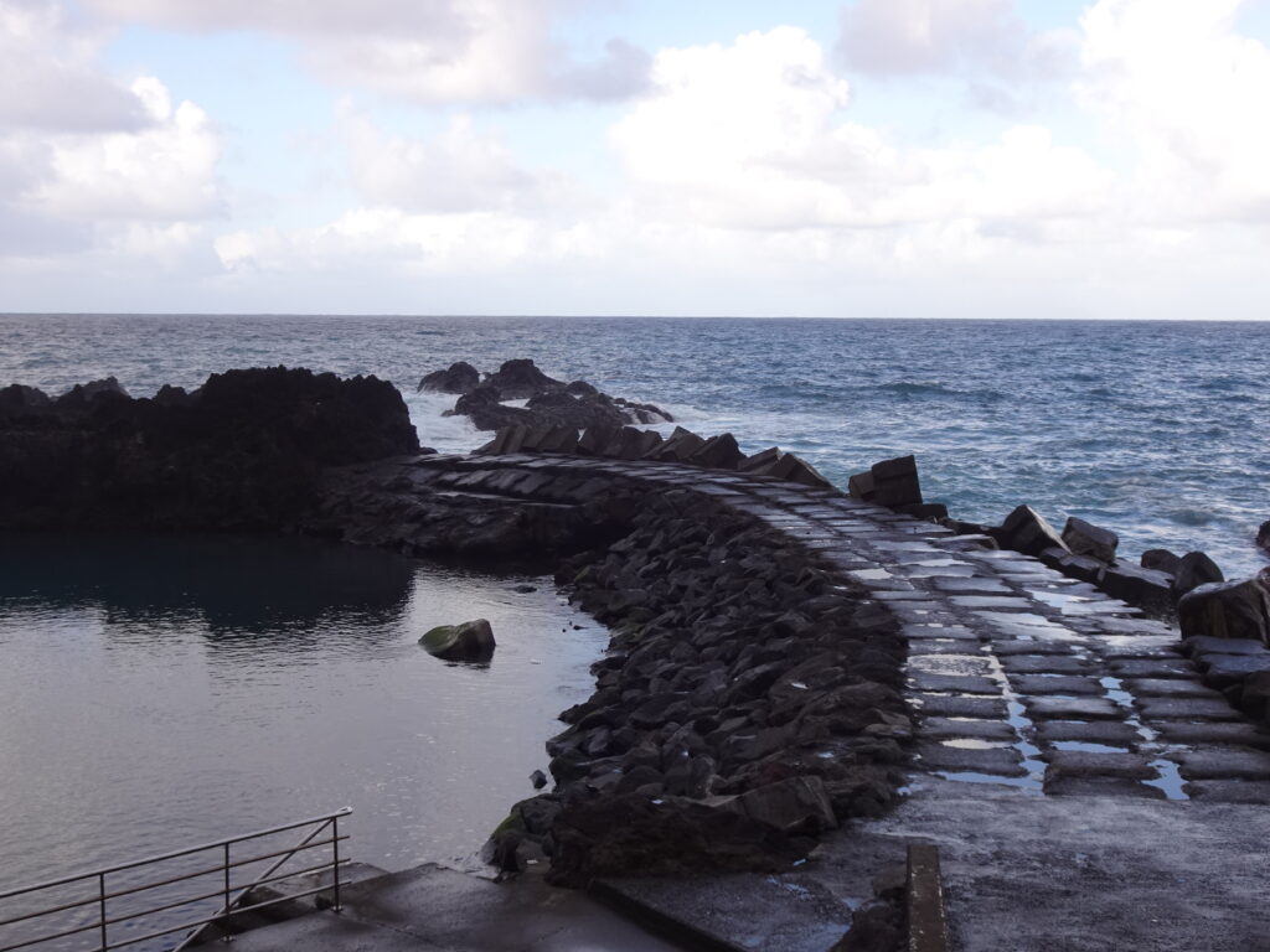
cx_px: 635
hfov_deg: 41.2
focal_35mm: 46
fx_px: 1688
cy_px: 476
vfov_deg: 31.5
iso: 80
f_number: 4.5
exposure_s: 1/250
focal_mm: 7.53
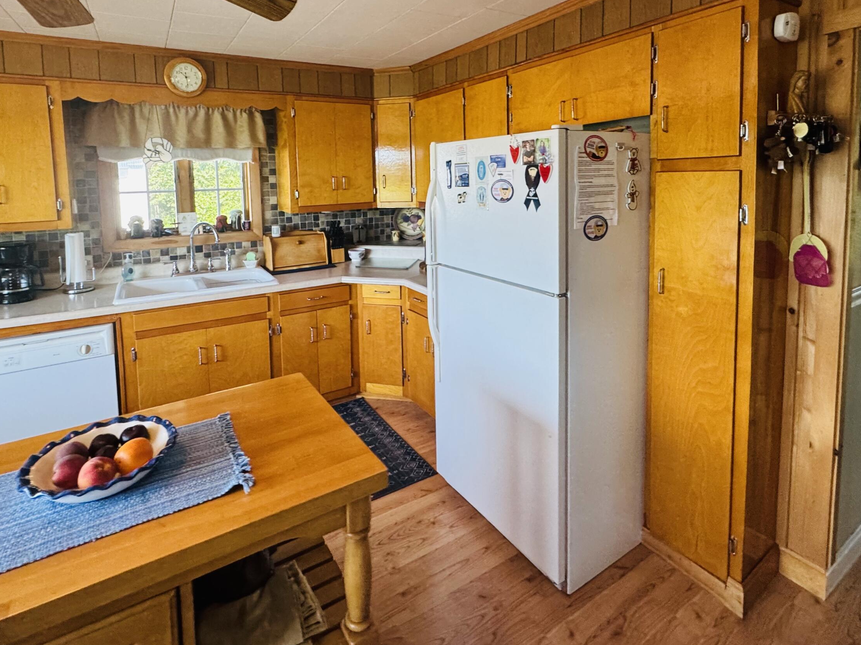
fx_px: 473
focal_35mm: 19
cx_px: 418
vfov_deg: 66.7
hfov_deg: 84.6
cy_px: 210
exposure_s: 1/120
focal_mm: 2.22
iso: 250
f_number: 2.2
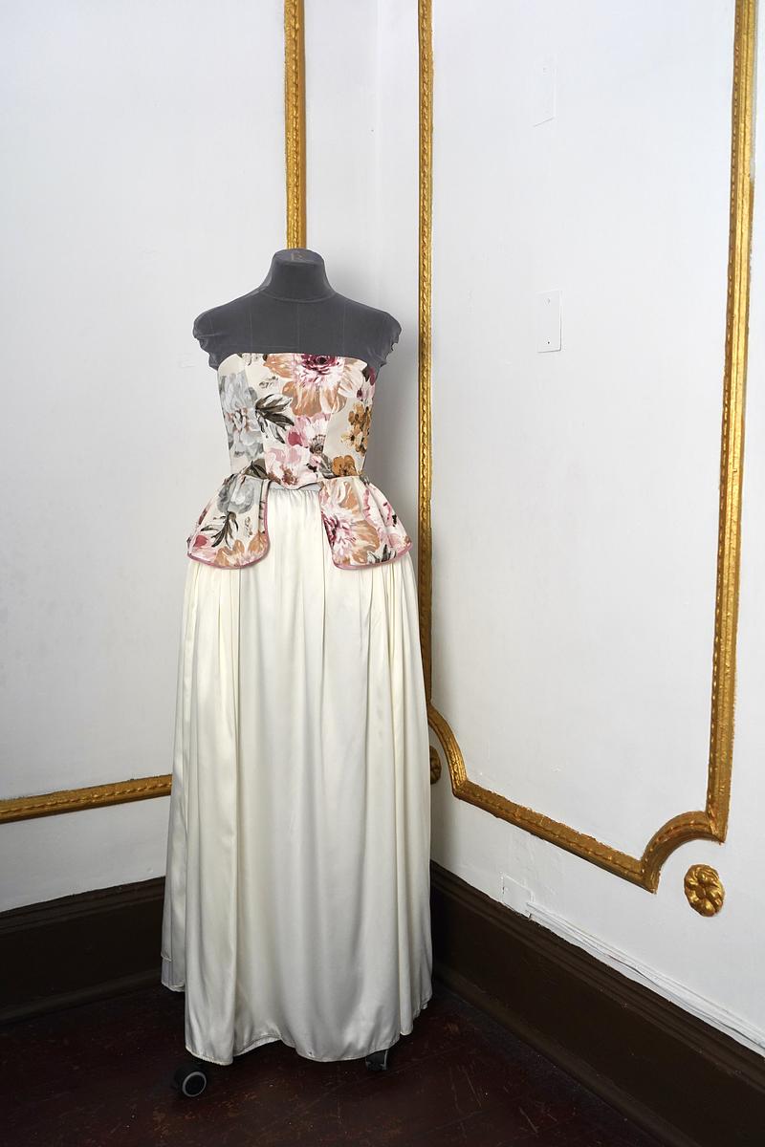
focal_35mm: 36
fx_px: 1147
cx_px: 382
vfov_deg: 53.1
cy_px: 574
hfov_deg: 36.9
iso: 1250
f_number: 5
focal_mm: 36
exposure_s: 1/160
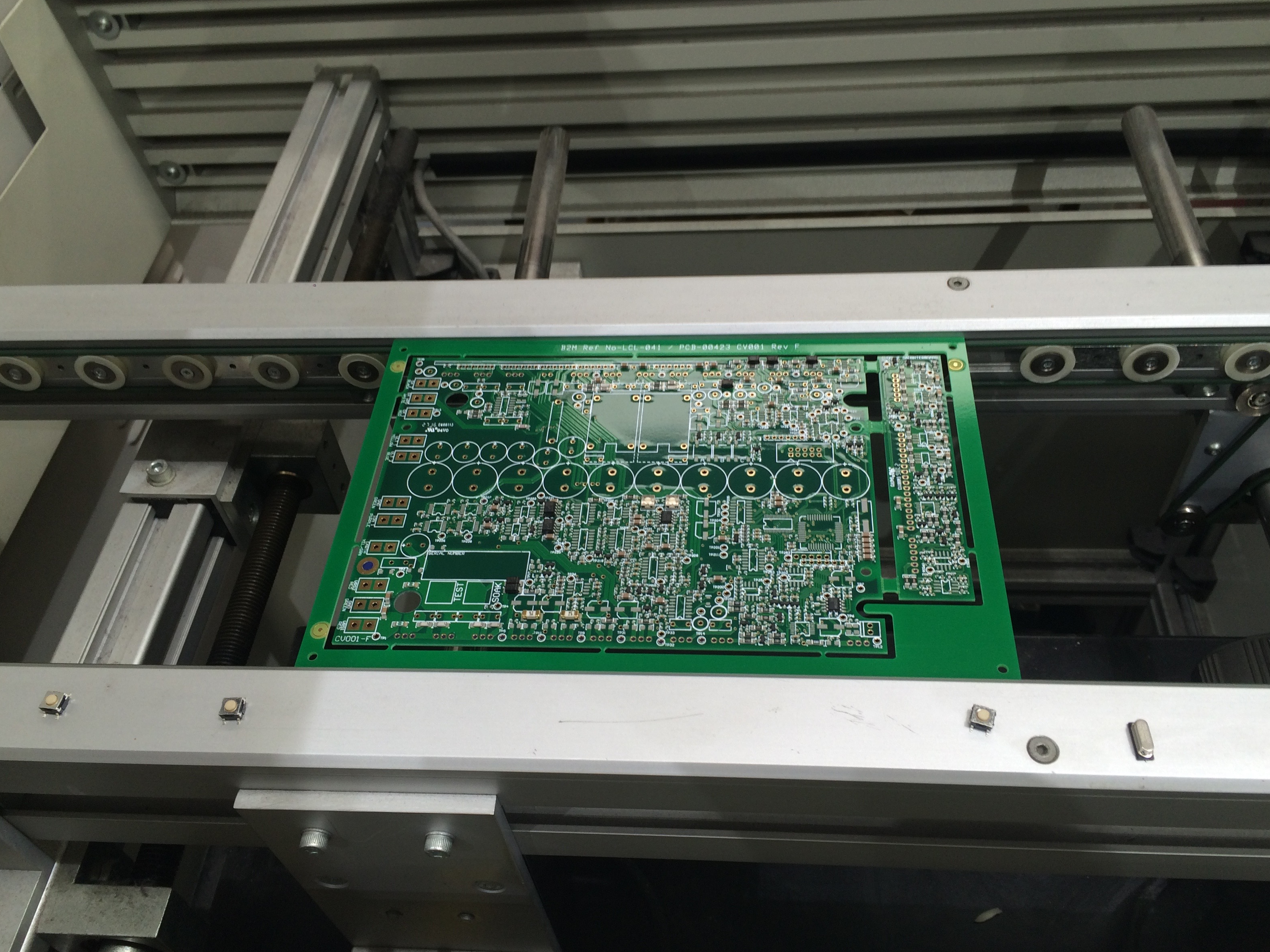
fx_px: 1101
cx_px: 646
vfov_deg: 46.8
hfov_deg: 60.0
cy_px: 468
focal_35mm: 30
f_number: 2.2
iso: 40
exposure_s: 1/33
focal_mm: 4.15
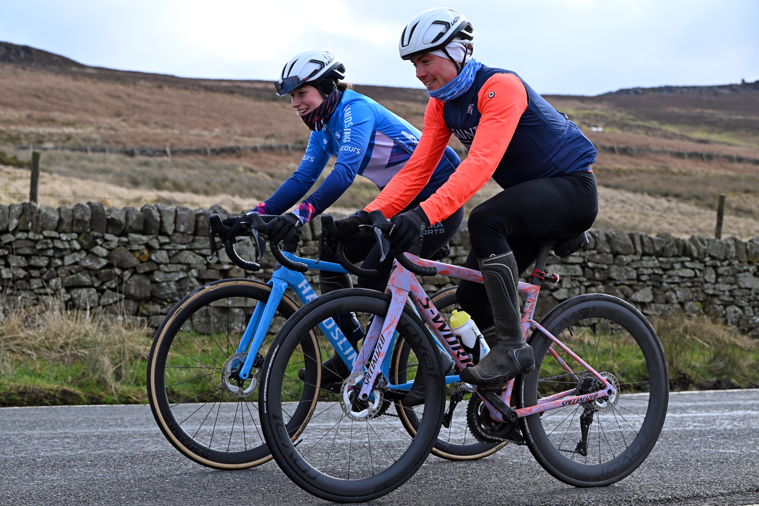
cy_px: 253
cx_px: 380
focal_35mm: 70
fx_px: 1476
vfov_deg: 19.5
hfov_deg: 28.8
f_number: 5.6
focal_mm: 70
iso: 400
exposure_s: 1/800
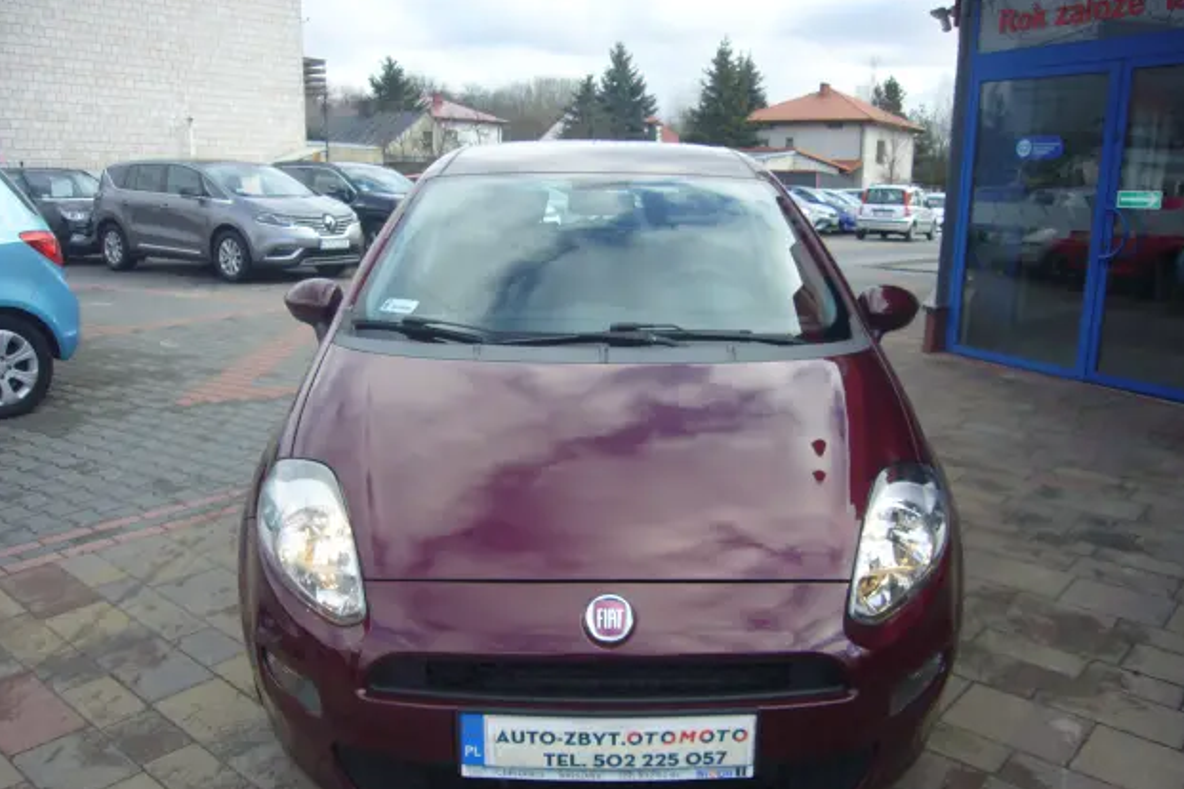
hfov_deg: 61.9
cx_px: 602
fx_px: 987
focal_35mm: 30
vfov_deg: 43.5
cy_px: 452
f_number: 2.8
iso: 80
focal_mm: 4.6
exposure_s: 1/250
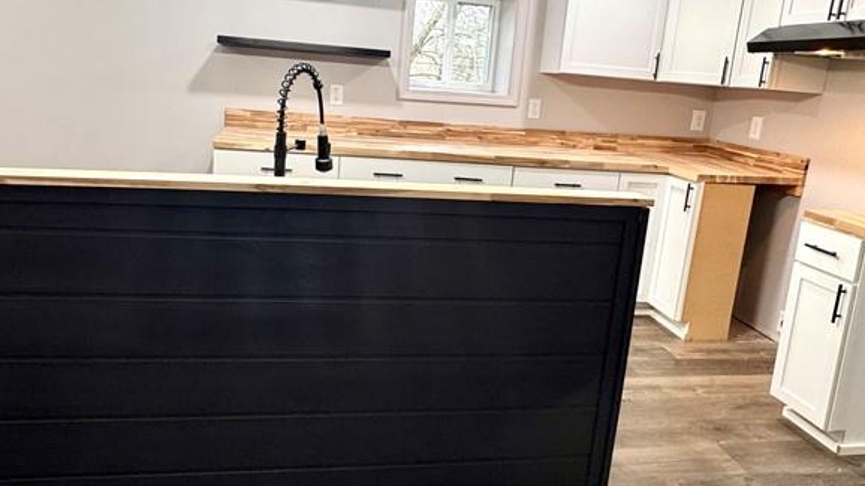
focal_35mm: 27
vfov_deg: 42.8
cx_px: 418
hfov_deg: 69.8
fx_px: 619
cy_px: 213
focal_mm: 2.22
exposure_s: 1/60
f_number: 2.2
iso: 200
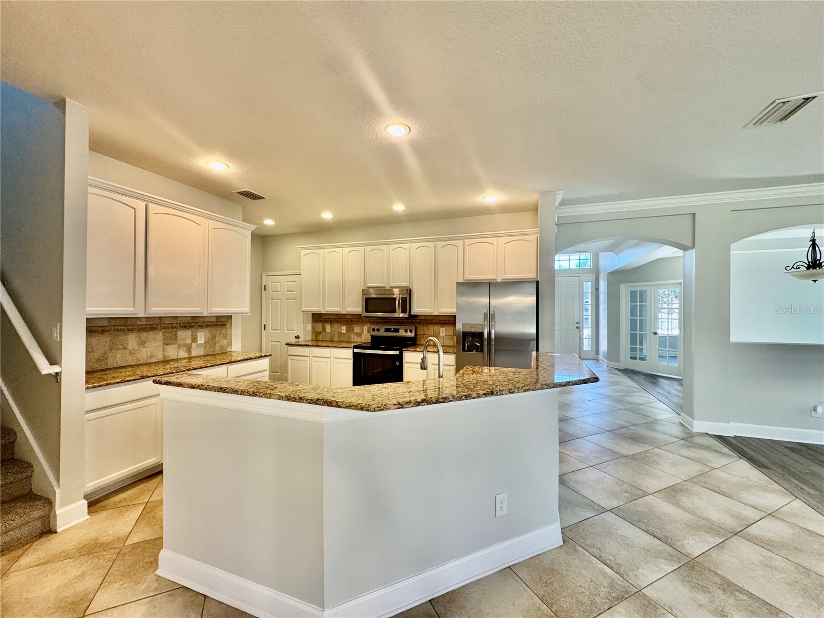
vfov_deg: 85.7
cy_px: 309
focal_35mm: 14
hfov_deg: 102.1
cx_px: 412
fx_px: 333
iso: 200
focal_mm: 2.22
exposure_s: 1/120
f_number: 2.2
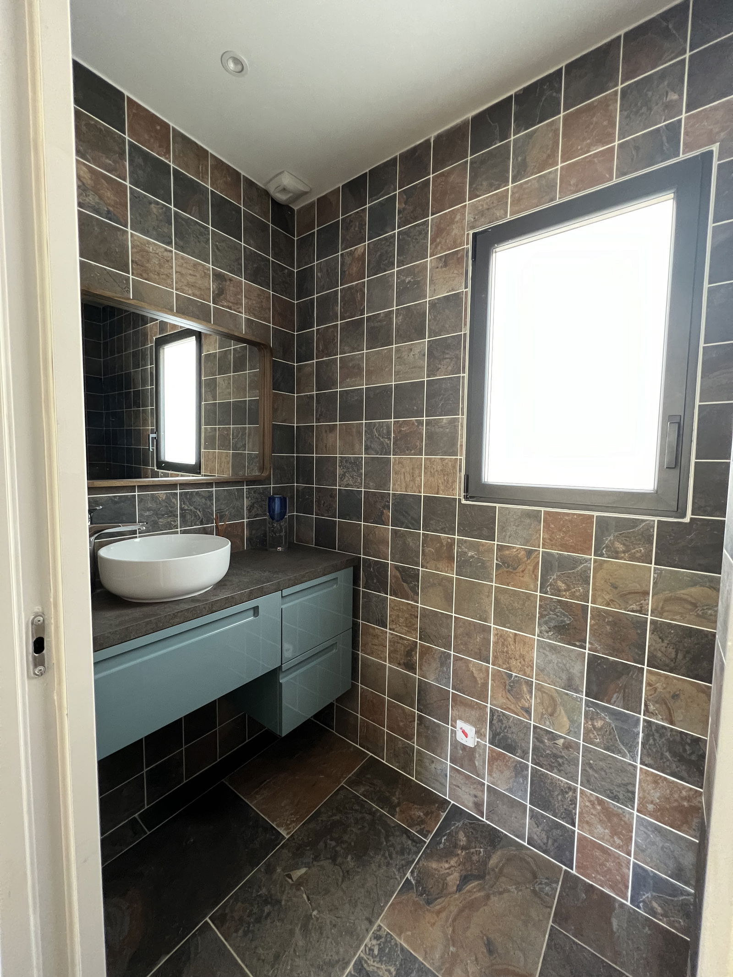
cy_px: 488
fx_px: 367
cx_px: 366
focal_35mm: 13
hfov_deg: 89.9
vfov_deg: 106.2
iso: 400
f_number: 1.8
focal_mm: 1.57
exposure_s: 1/60
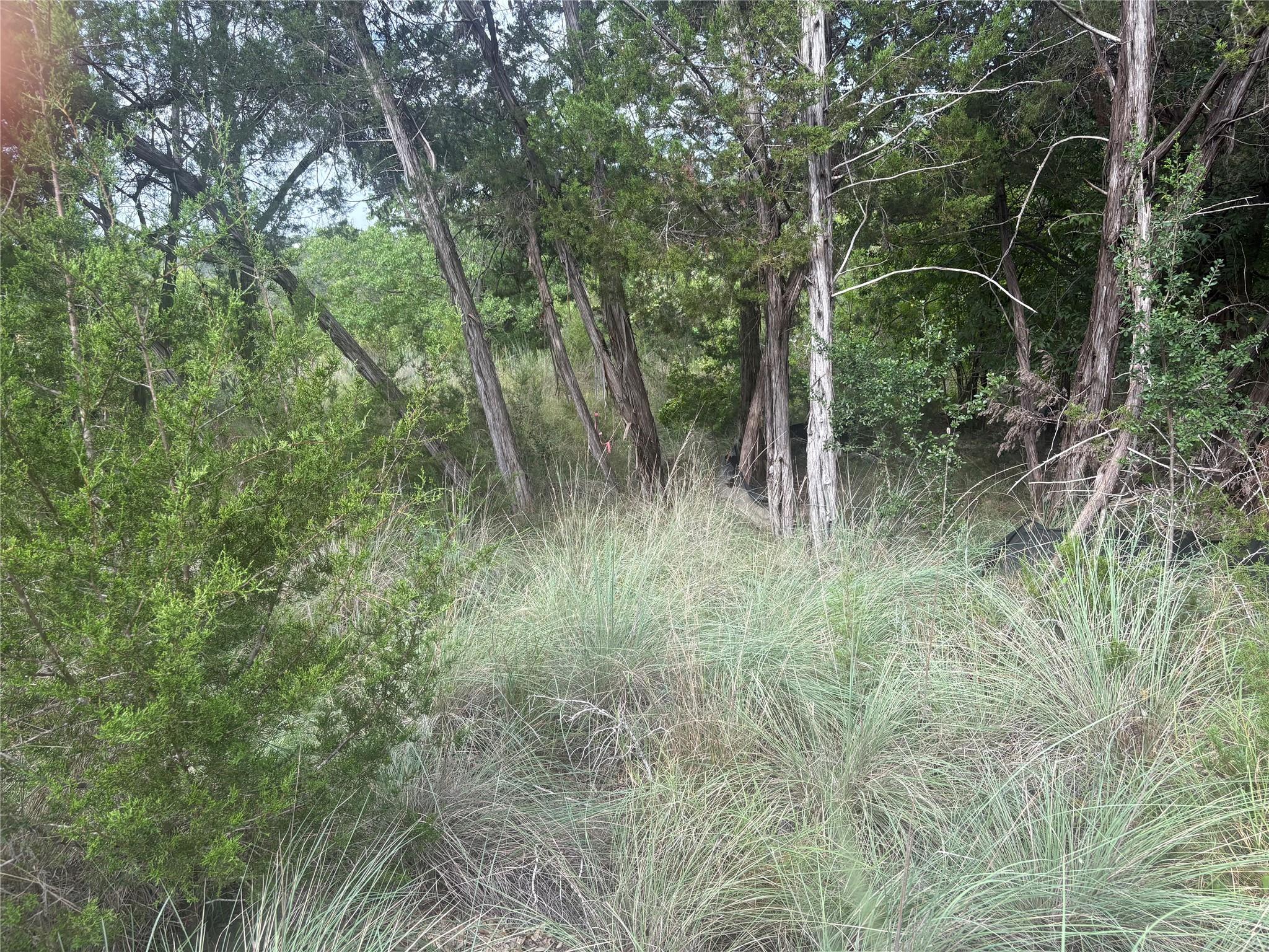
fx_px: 953
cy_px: 476
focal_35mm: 26
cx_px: 634
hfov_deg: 67.3
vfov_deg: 53.1
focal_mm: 5.96
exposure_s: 1/438
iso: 50
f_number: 1.6
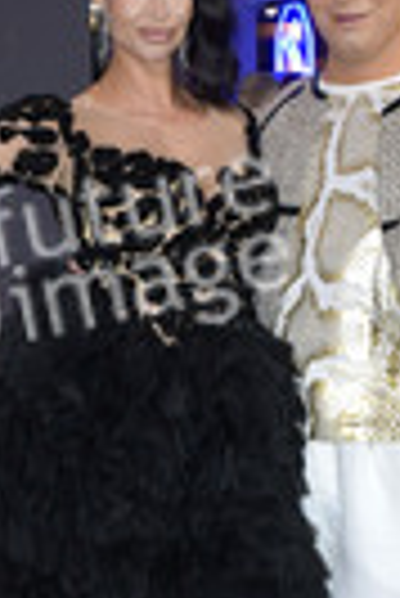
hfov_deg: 14.3
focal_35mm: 96
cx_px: 189
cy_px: 490
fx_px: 1596
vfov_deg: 20.9
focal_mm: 32
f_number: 6.3
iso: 1250
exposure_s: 1/250
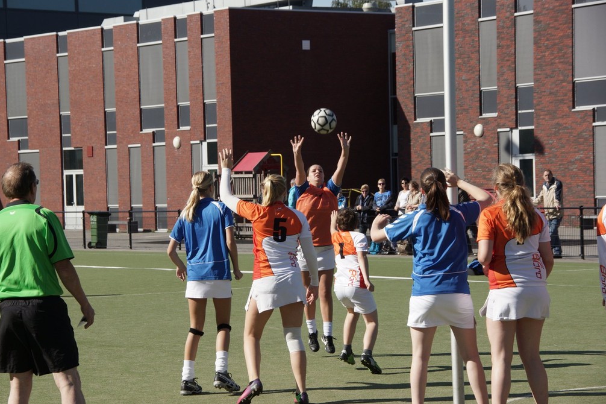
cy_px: 201
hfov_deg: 17.9
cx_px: 299
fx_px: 1927
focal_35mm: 115
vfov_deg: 12.0
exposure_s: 1/500
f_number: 9
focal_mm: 75
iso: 200
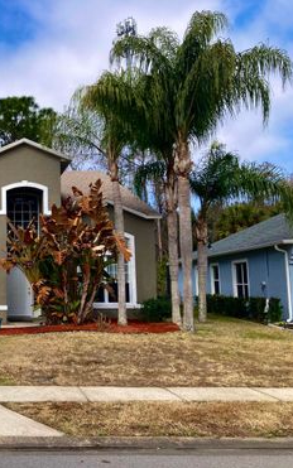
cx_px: -11
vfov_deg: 49.3
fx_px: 511
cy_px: 235
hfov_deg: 29.5
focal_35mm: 40
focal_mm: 3.99
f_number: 1.8
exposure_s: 1/1473
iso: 20
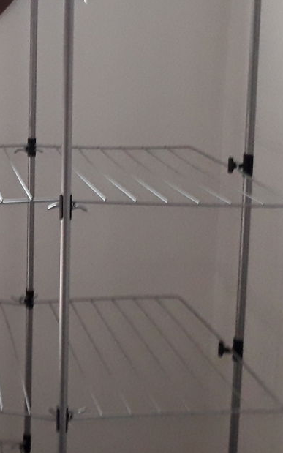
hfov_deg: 14.4
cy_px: 149
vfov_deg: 27.7
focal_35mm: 74
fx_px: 913
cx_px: -295
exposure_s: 1/33
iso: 200
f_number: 1.9
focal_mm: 3.6
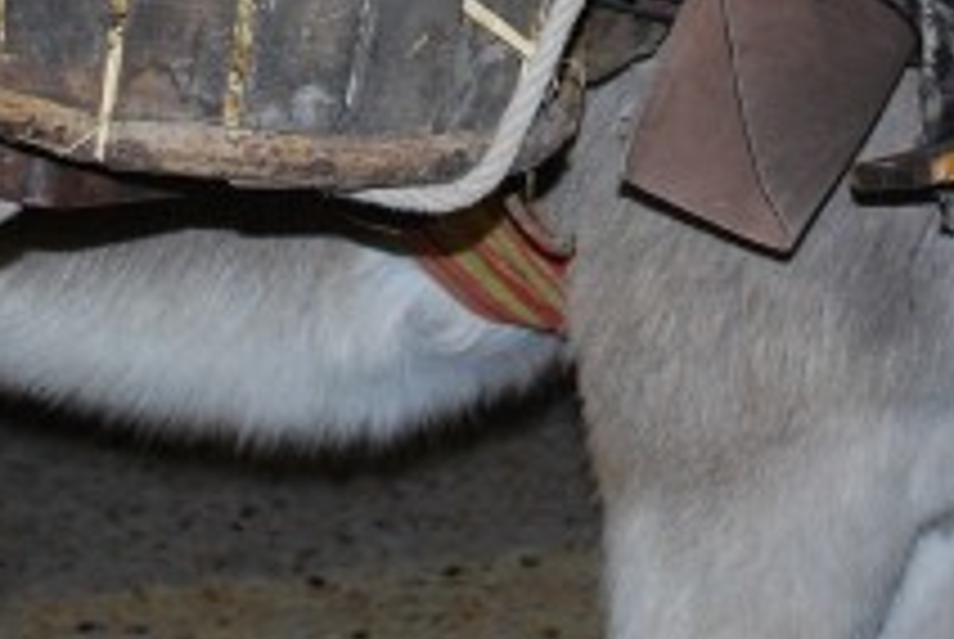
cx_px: 670
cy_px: -421
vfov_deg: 9.0
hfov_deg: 13.9
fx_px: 3901
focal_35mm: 147
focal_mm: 26
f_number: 4.5
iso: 200
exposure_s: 1/60
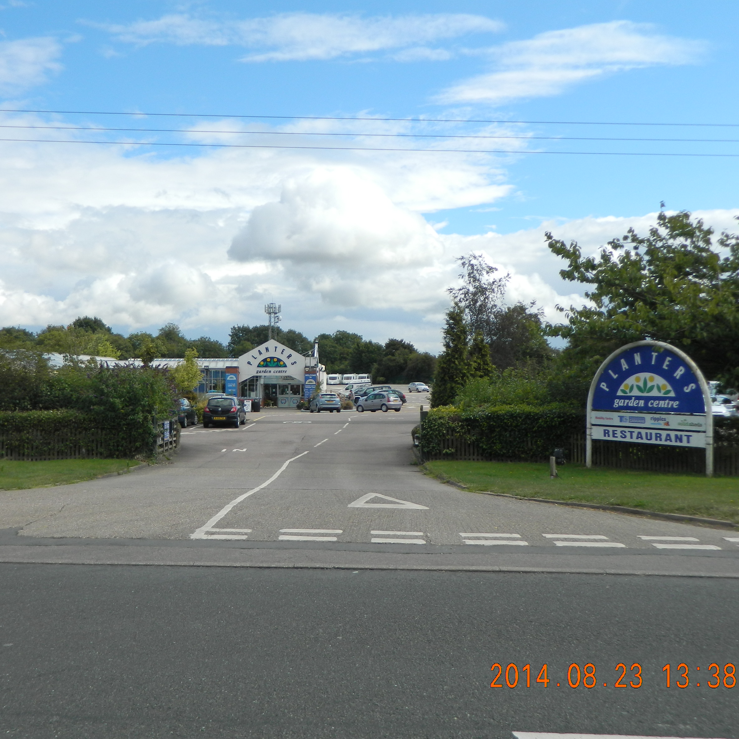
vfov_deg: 48.4
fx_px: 821
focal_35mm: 34
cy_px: 374
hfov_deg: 48.1
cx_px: 294
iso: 80
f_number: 8.9
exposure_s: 1/125
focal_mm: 5.1
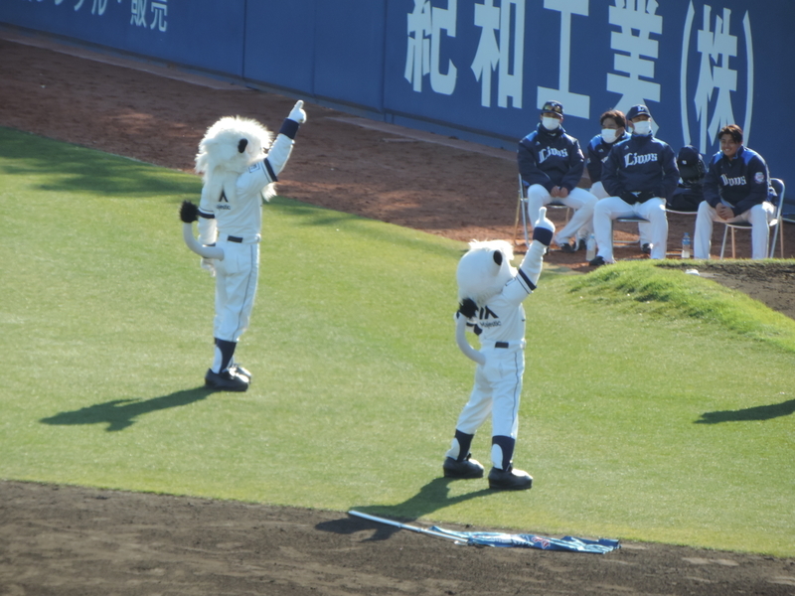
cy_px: 298
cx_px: 398
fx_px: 10794
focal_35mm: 470
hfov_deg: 4.2
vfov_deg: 3.2
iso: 125
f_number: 4.9
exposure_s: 1/250
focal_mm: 83.8
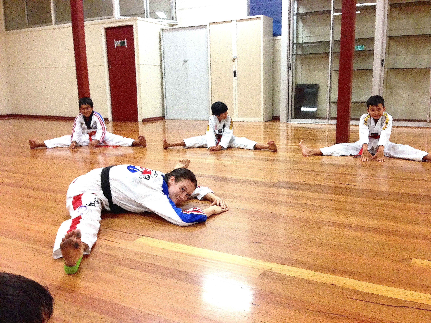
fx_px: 411
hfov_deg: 55.4
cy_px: 162
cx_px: 216
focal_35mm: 33
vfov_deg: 42.9
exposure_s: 1/20
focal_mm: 4.12
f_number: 2.4
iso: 320
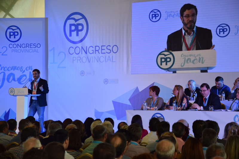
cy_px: 80
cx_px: 120
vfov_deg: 10.7
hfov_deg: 16.1
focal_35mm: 128
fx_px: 846
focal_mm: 85
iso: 400
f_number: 5.6
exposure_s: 1/80
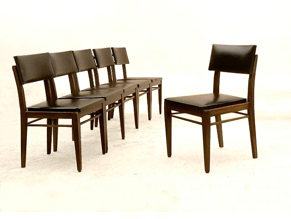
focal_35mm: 50
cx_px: 146
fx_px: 420
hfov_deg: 38.2
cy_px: 110
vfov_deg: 29.1
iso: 1600
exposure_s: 1/1000
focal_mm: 8.9
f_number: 5
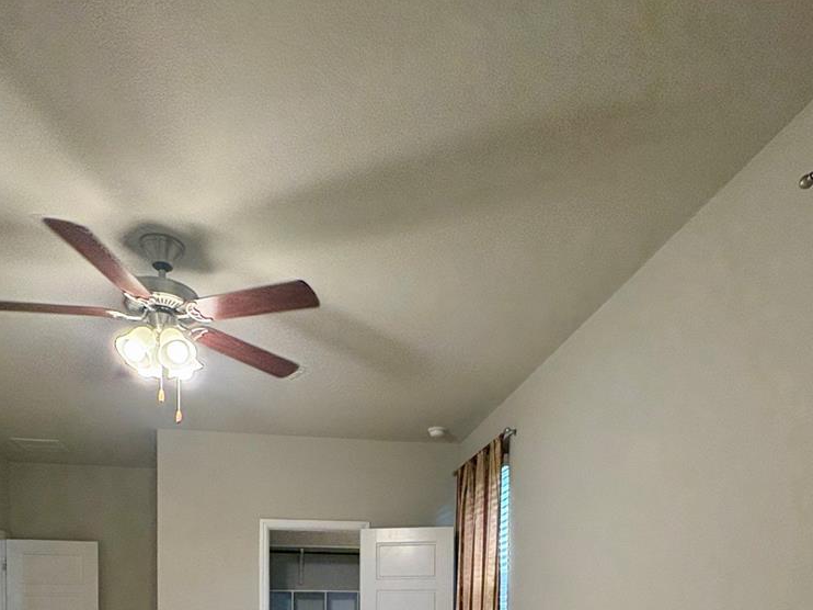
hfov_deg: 61.6
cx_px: 383
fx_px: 681
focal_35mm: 29
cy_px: 645
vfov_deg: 40.5
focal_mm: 2.22
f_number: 2.2
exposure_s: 1/120
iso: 200
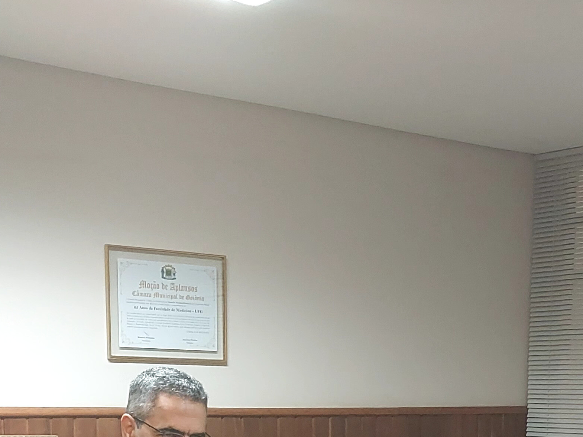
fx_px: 1314
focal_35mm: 78
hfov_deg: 24.9
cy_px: 560
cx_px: 366
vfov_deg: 17.7
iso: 400
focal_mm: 4.6
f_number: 1.8
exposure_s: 1/60
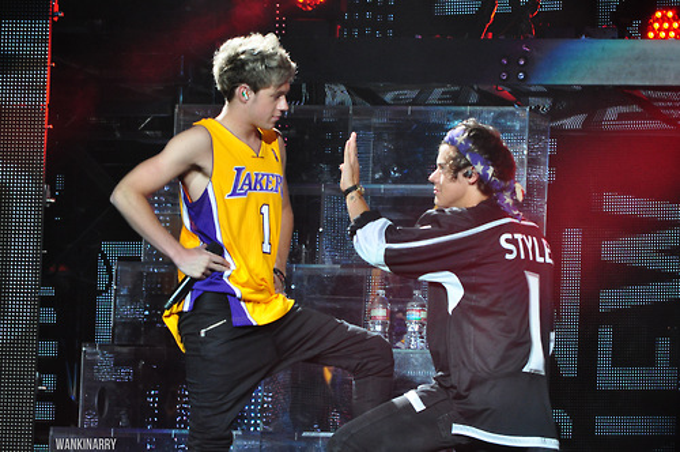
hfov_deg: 6.9
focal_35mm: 300
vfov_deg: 4.6
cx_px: 340
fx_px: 5659
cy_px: 226
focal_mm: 200
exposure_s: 1/100
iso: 1600
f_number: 9
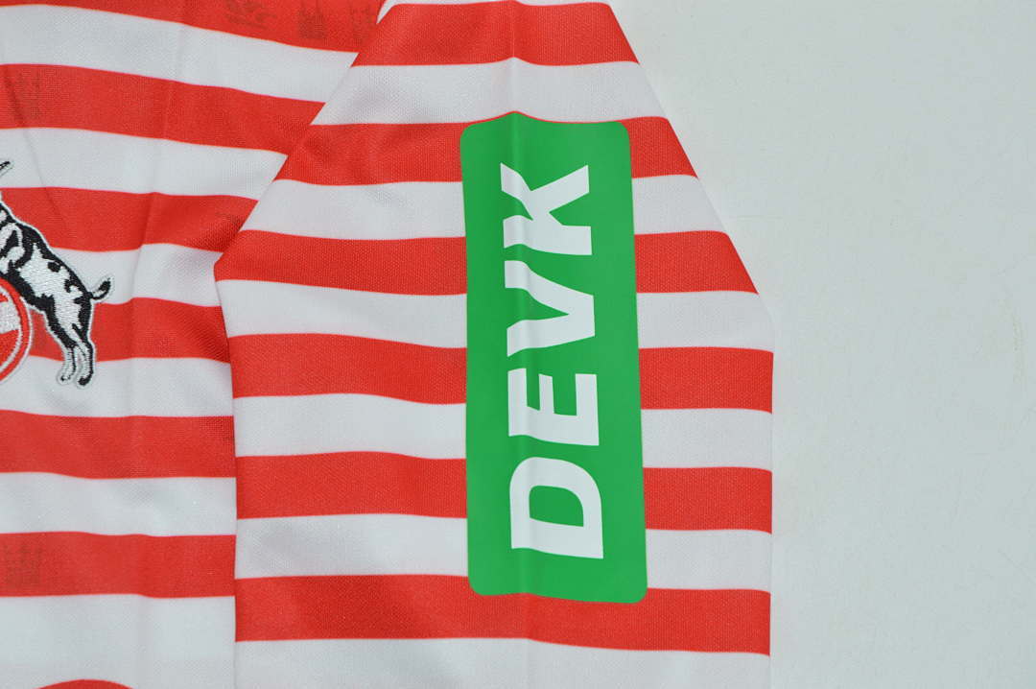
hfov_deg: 13.1
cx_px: 518
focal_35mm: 158
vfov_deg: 8.7
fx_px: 4528
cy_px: 344
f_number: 13
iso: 400
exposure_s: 1/200
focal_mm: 105
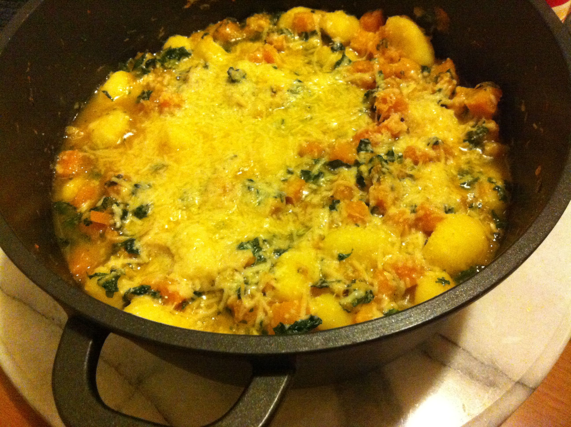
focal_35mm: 35
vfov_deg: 40.6
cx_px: 286
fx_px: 576
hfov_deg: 52.7
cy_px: 214
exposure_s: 1/15
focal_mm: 3.85
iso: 800
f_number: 2.8
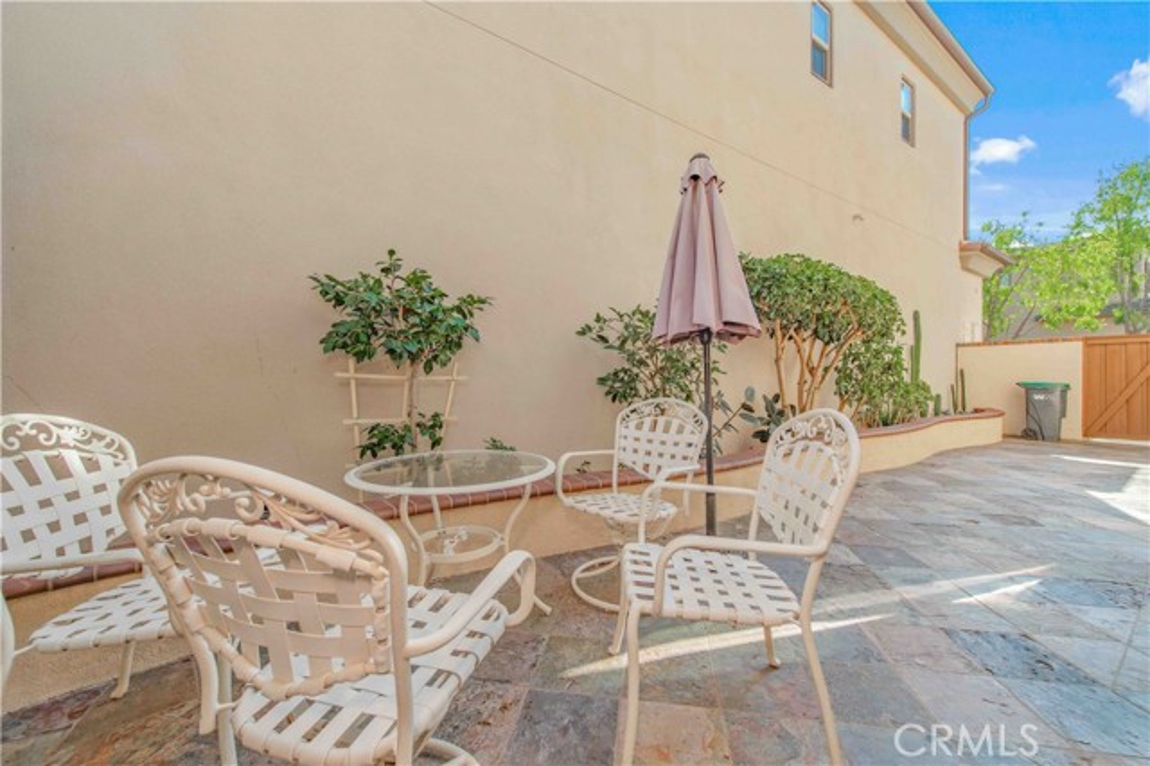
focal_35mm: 14
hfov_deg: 104.3
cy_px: 383
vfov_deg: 81.1
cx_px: 575
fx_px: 447
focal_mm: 14
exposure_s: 1/160
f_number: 7.1
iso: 100
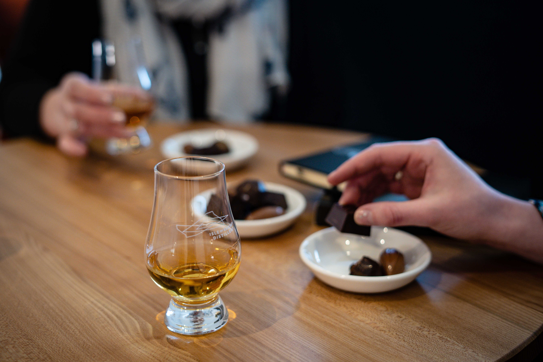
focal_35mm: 50
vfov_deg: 27.0
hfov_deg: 39.6
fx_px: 754
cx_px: 272
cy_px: 181
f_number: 2.5
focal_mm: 50
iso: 1600
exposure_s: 1/160
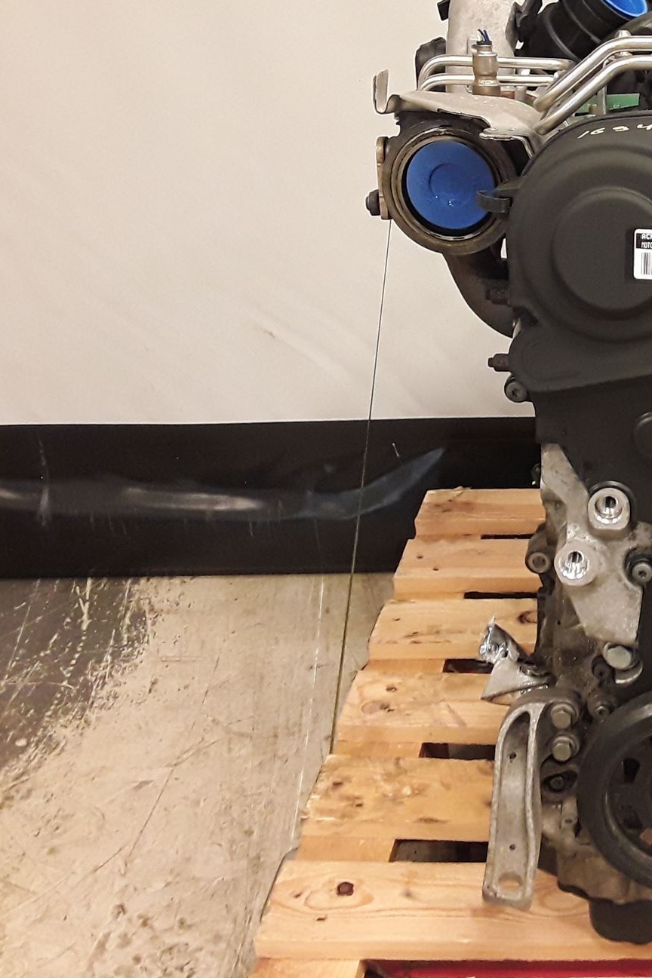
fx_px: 1250
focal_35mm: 46
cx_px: 684
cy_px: 437
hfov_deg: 27.2
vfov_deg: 42.7
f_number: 1.9
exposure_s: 1/50
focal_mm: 2.91
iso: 200
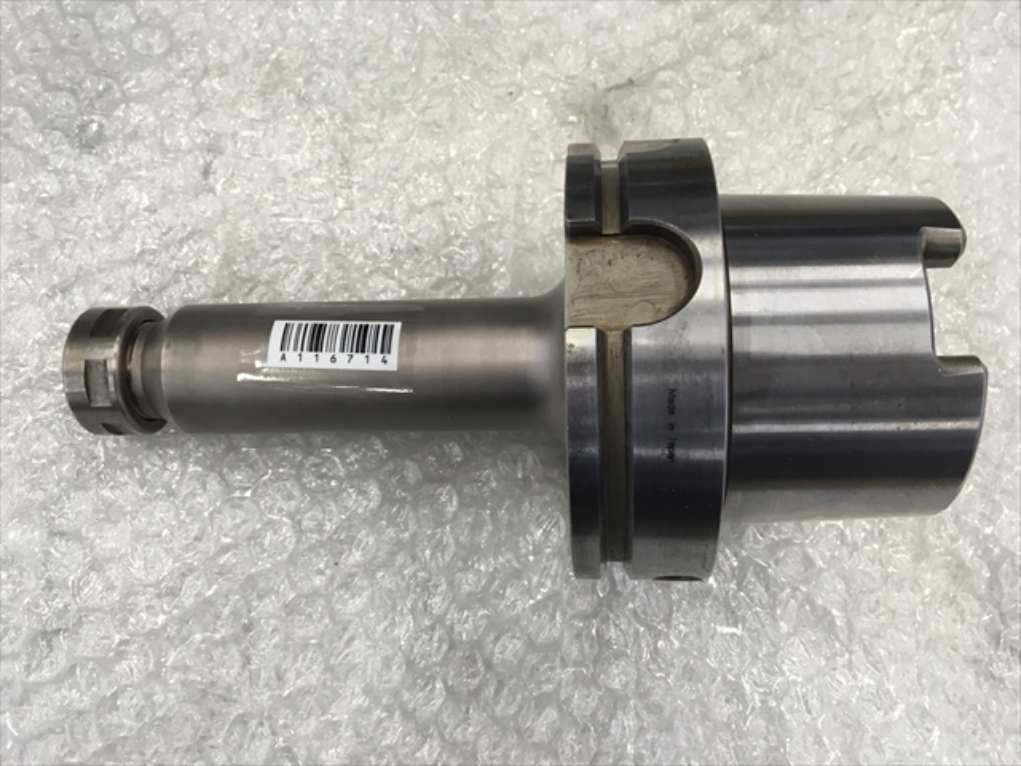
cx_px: 510
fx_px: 855
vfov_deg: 48.2
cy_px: 383
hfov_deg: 61.7
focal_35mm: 29
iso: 50
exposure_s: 1/30
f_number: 2.2
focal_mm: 4.15
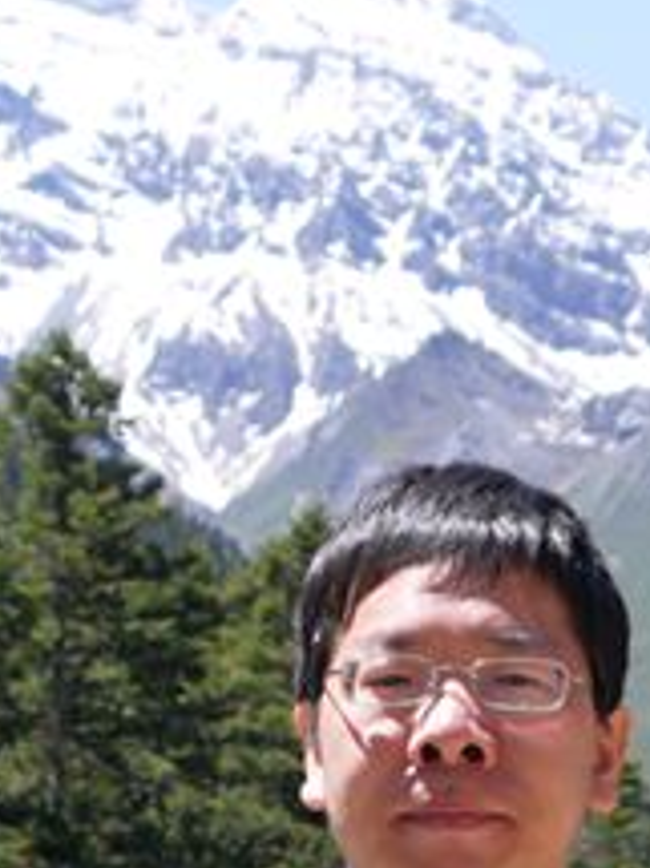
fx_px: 4286
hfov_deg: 8.7
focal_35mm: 171
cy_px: 662
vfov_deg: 11.5
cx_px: 484
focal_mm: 23
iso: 160
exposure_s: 1/500
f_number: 5
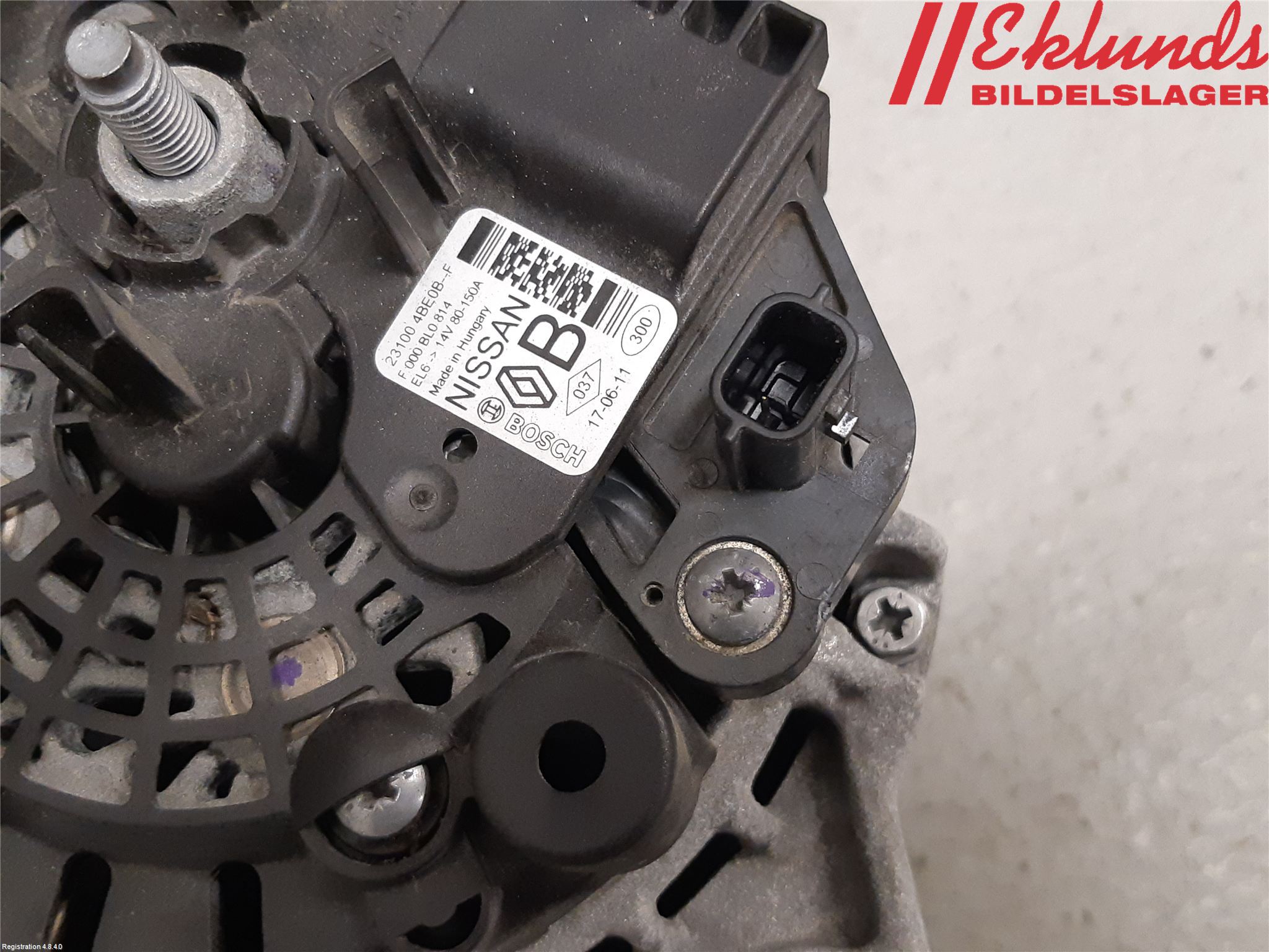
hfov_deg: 67.3
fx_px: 953
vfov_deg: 53.1
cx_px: 634
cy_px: 476
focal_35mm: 26
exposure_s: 1/50
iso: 250
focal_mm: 3.93
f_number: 1.7
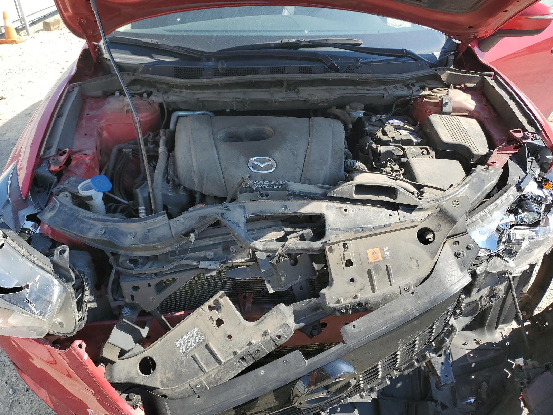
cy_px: 208
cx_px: 276
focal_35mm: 26
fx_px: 415
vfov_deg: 53.1
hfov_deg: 67.3
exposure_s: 1/1250
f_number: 1.5
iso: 50
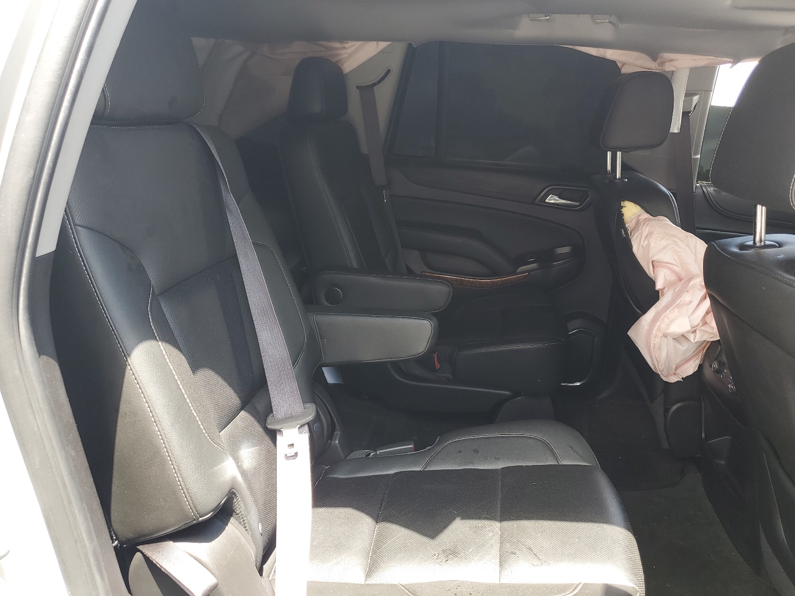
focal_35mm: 26
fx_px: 597
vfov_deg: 53.1
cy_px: 298
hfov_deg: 67.3
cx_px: 398
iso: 50
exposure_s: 1/164
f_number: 1.5
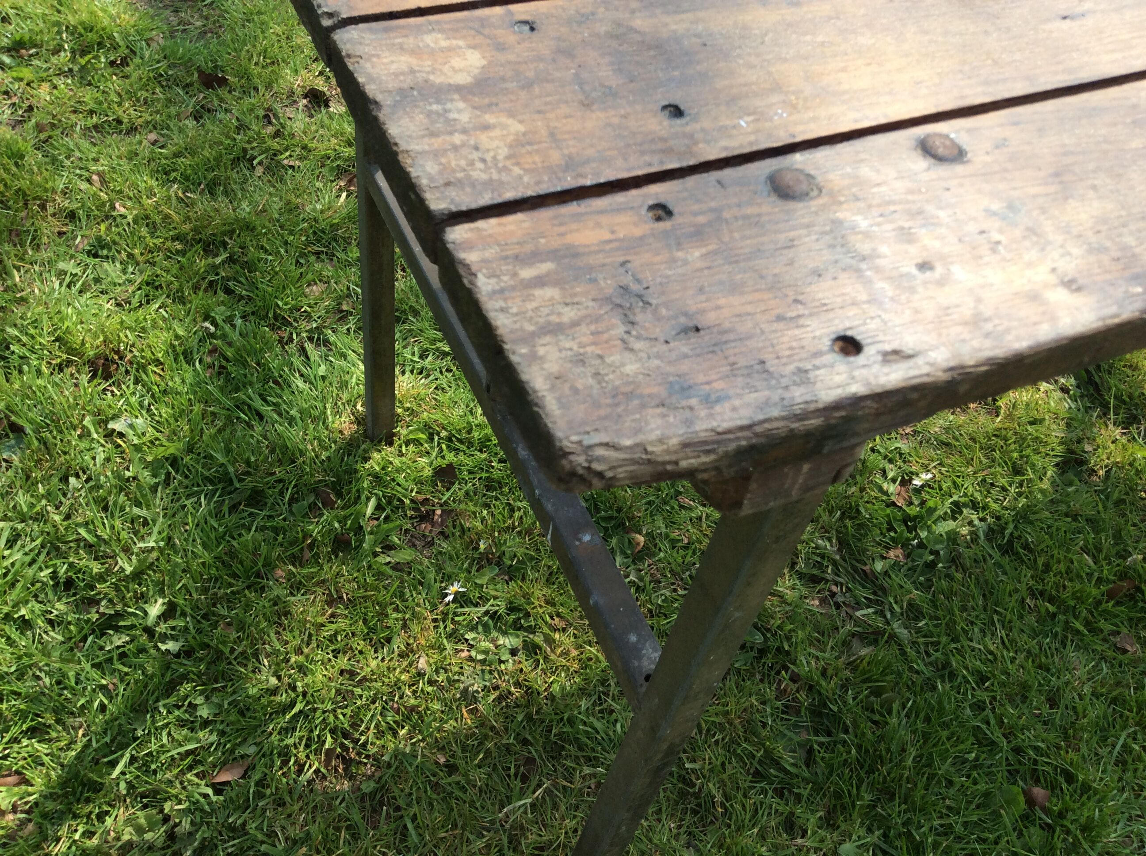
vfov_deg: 44.1
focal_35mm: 32
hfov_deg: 56.9
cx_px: 573
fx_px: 1058
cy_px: 428
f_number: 2.4
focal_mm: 3.3
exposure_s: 1/578
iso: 32
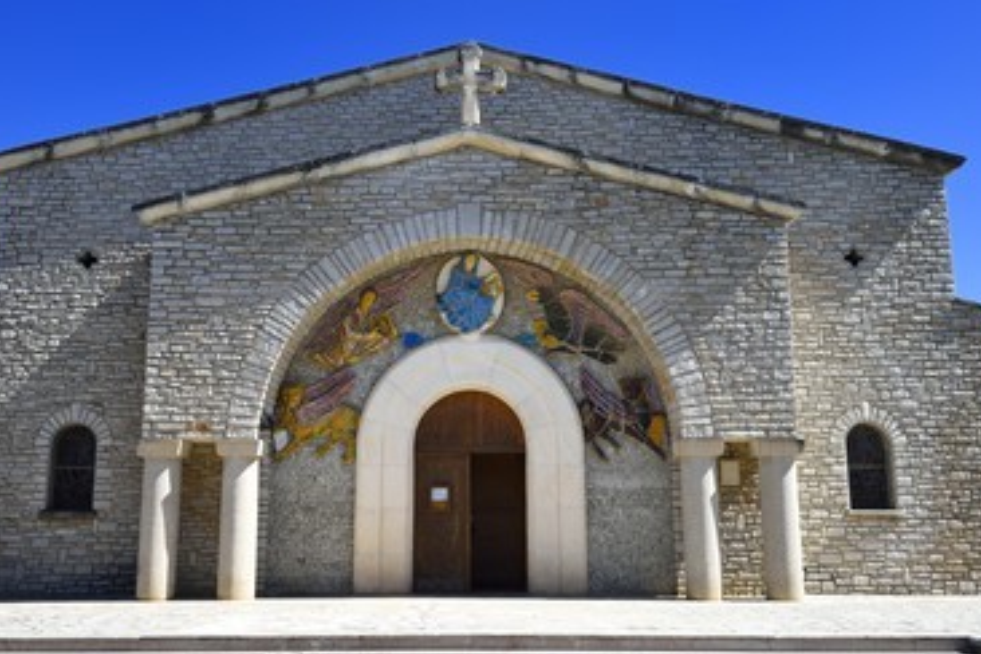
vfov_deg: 34.2
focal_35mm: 39
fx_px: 1063
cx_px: 466
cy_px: 324
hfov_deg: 49.5
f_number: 13
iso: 200
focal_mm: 34
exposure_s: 1/200
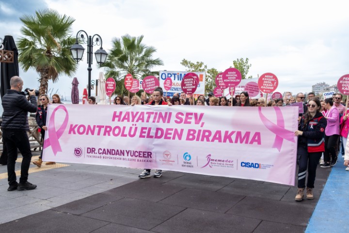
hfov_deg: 53.1
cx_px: 174
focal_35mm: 36
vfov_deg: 36.9
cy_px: 116
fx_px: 349
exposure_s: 1/640
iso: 800
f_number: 5
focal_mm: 24.3
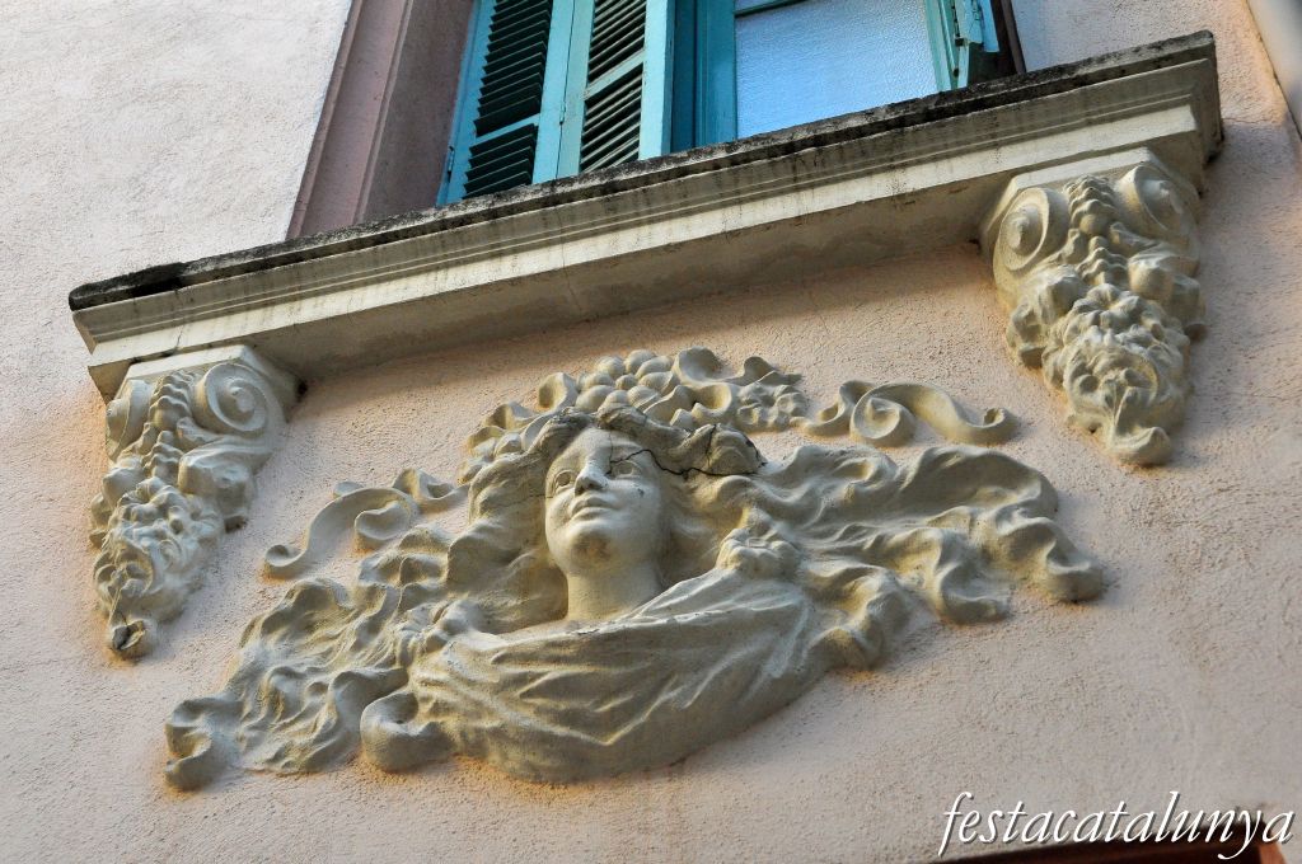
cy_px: 432
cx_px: 651
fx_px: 2167
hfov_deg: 33.4
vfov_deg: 22.6
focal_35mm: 60
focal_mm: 40
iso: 1600
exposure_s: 1/500
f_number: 7.1
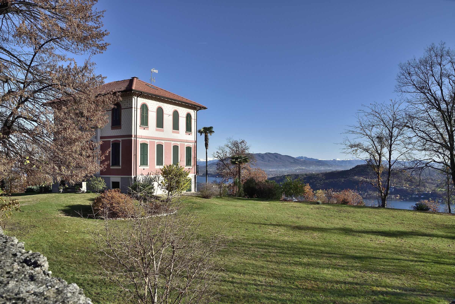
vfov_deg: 47.9
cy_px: 152
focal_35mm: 27
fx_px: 341
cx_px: 228
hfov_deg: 67.4
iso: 100
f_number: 11
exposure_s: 1/30
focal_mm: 18
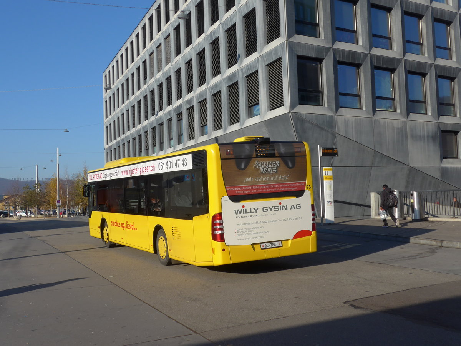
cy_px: 173
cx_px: 230
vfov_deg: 35.1
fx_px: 546
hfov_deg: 45.8
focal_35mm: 41
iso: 80
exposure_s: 1/2000
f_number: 2.8
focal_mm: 8.4
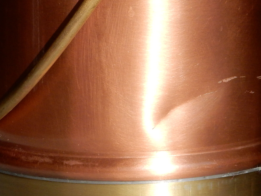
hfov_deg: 4.6
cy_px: 74
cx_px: 182
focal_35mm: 427
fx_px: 3219
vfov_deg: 3.5
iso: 140
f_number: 6
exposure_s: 1/250
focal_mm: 29.2
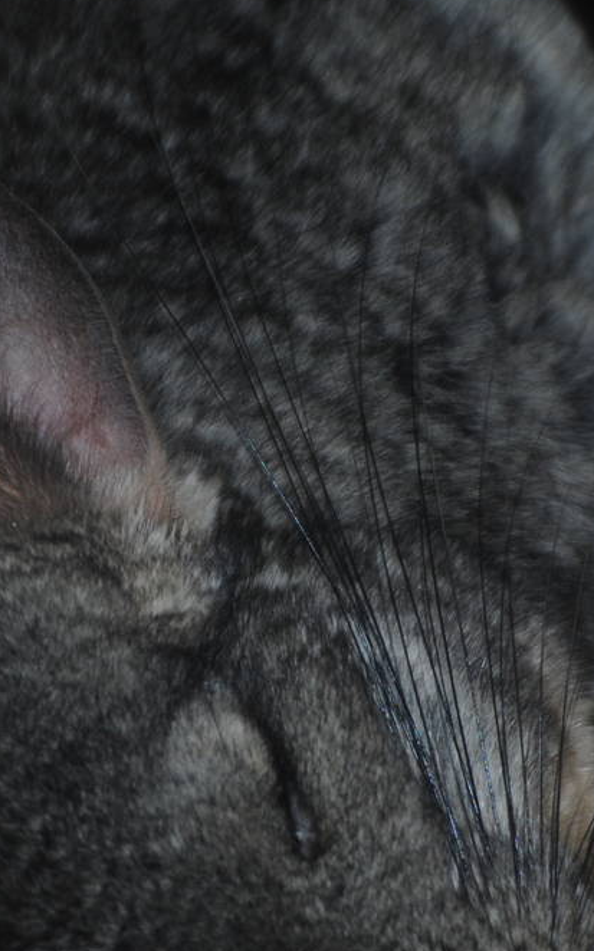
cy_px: 588
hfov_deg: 3.5
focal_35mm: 378
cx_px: 193
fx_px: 9793
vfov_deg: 5.6
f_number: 4.5
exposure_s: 1/60
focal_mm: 102
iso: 200
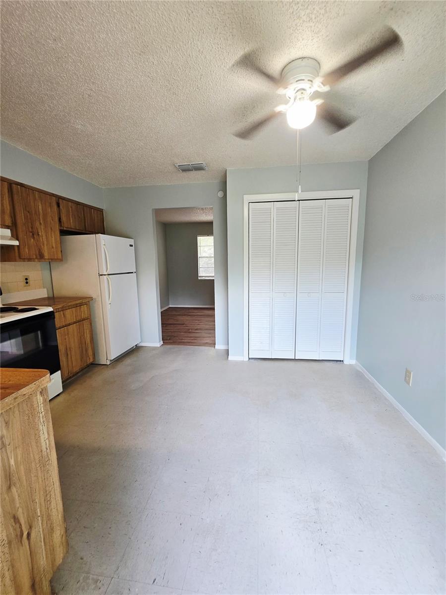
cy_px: 298
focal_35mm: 13
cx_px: 223
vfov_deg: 106.2
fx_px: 223
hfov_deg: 89.9
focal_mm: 2.2
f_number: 2.2
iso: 125
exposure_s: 1/60.2
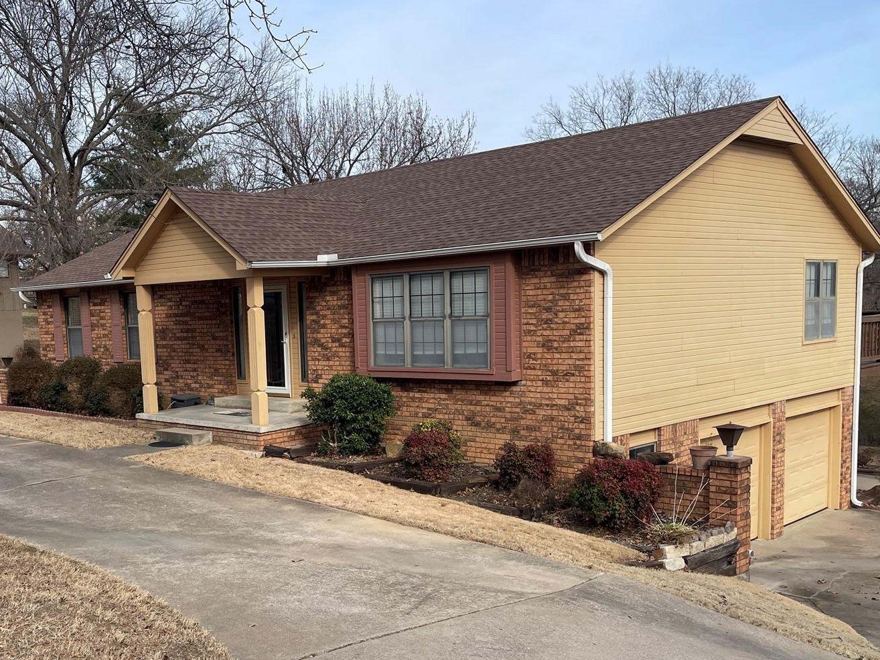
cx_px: 291
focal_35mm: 38
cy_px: 409
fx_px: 966
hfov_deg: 48.1
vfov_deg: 37.5
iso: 32
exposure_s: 1/2020
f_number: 1.6
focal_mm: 4.2
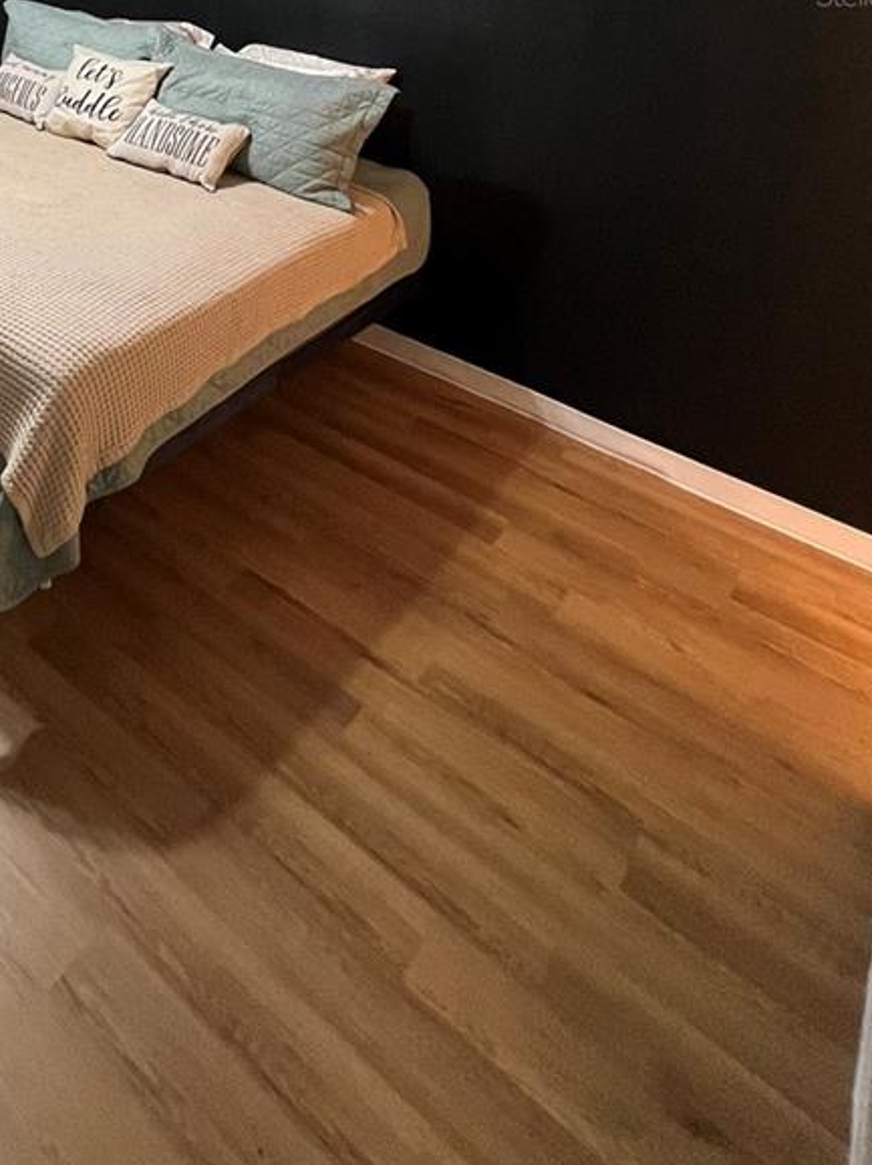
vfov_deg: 51.8
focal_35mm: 27
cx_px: 52
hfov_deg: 45.4
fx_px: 908
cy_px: -6
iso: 320
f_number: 1.8
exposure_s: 1/60
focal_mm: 1.57
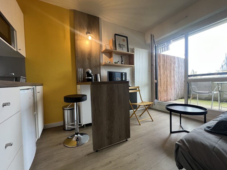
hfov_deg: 102.1
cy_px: 88
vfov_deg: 85.6
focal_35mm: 14
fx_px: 92
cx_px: 114
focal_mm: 1.57
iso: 200
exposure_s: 1/100
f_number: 1.8
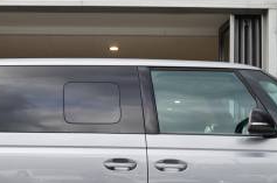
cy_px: 156
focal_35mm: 93
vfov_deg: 14.5
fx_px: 717
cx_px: 120
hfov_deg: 21.9
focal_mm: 23
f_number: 4.5
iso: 100
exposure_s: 1/60
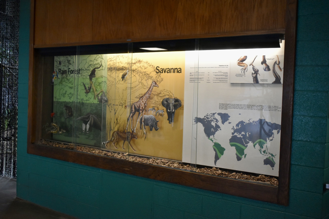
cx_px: 164
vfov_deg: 30.8
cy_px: 110
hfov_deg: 45.0
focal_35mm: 44
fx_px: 398
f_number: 4.2
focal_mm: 29
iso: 2000
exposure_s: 1/125
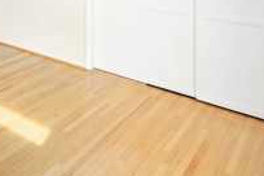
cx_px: -18
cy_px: -60
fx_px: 334
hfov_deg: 37.1
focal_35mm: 46
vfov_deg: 25.0
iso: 125
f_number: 8
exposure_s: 1/4
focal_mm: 14.5
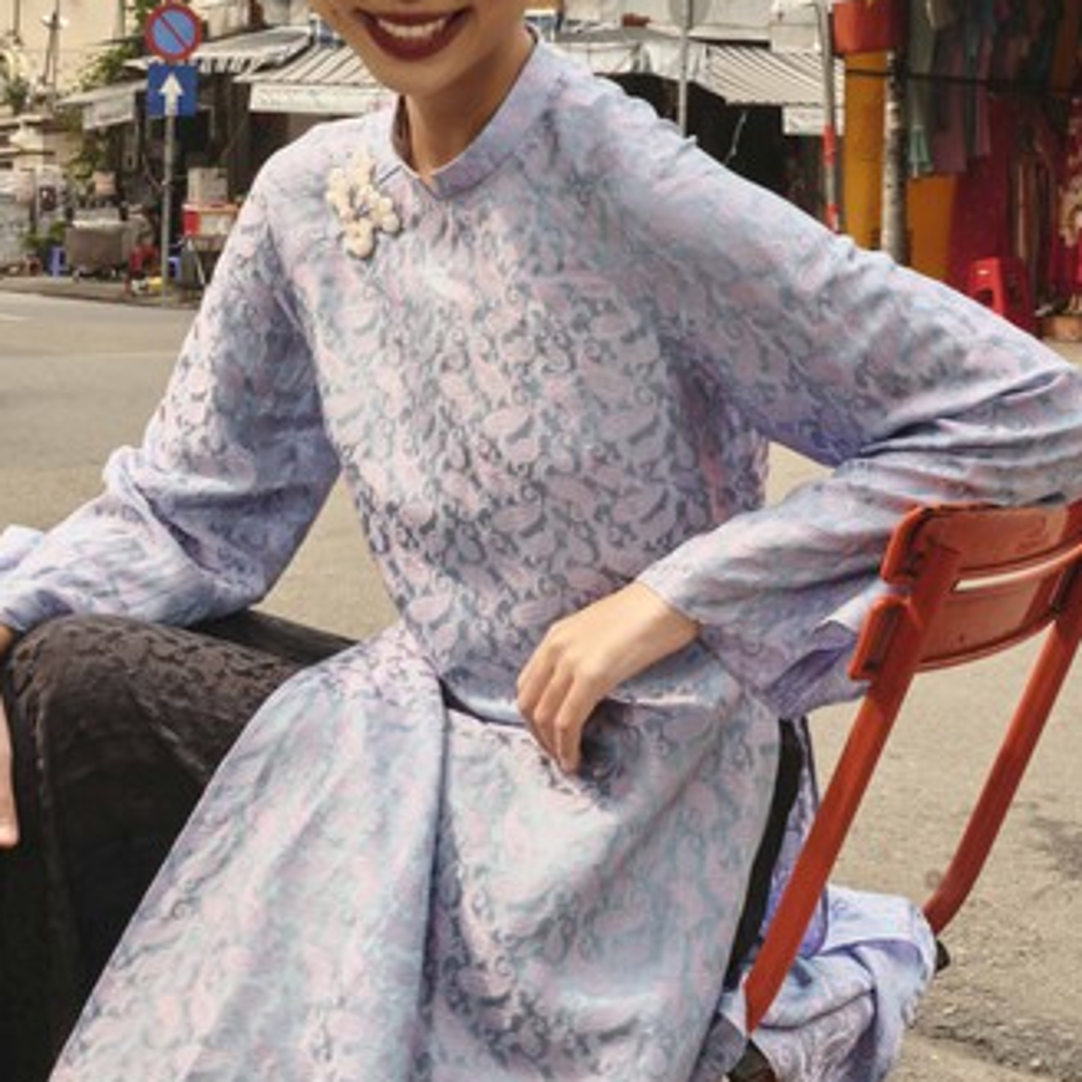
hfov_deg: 24.4
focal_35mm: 69
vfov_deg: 24.9
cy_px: 416
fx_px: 2440
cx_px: 148
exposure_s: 1/25
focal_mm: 50
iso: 500
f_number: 32
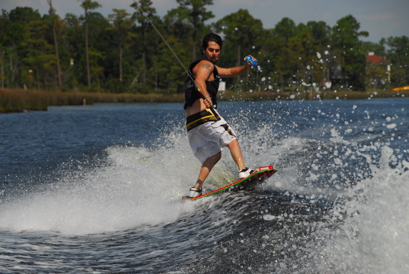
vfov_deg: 6.1
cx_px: 204
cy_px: 137
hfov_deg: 9.1
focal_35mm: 225
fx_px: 2559
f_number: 10
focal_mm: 150
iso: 200
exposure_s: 1/1000
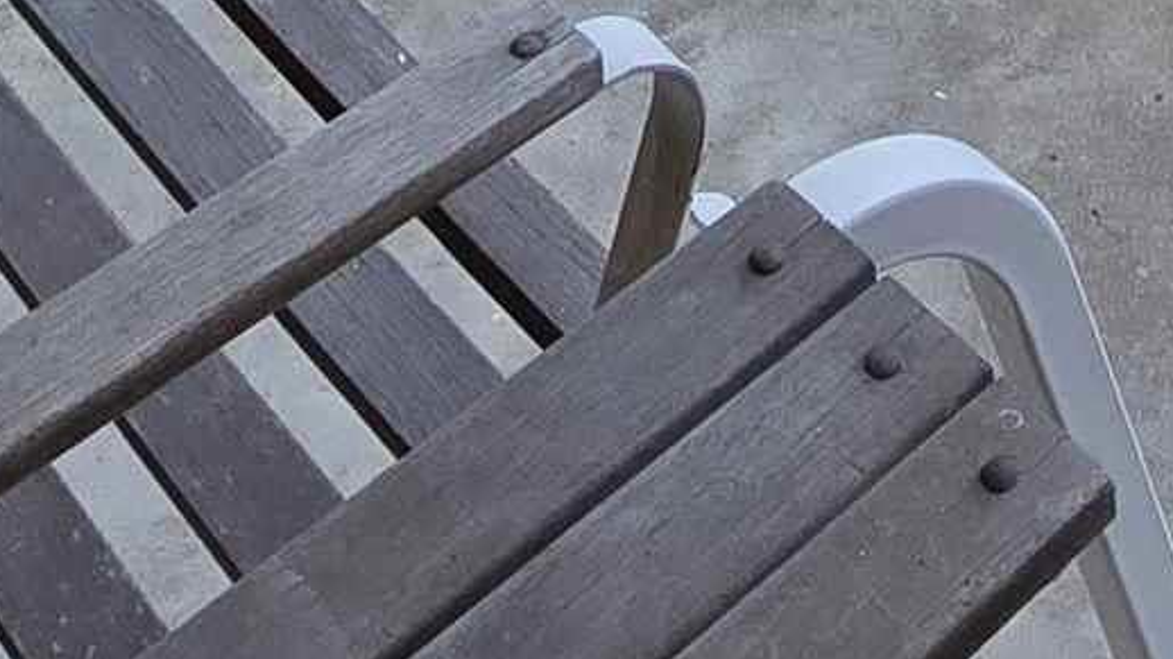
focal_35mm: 84
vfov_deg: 9.9
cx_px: 1071
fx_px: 2612
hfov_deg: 24.5
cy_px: -1456
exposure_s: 1/345
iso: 50
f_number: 2.2
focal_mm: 2.2
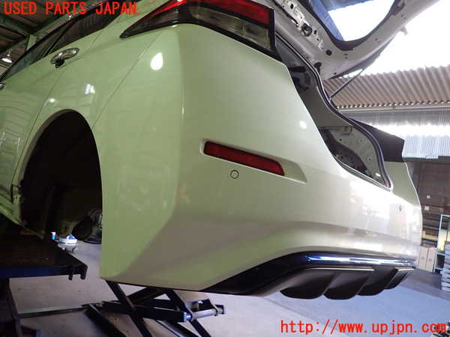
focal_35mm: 25
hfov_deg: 69.4
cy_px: 168
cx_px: 225
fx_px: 325
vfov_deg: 54.9
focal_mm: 4.5
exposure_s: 1/80
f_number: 2
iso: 200
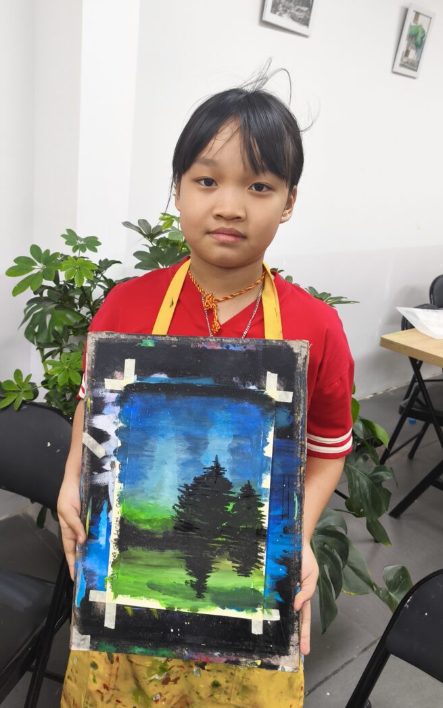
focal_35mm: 31
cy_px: 329
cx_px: 181
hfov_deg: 40.4
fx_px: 599
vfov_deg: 61.2
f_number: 1.7
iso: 160
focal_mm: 5.35
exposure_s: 1/100
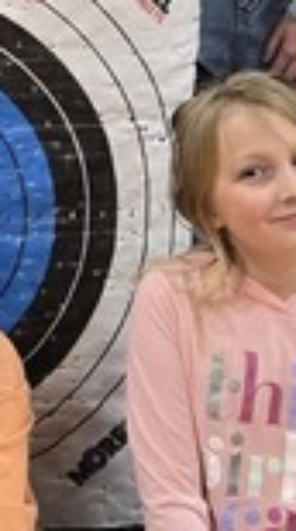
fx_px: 2343
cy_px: -34
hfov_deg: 7.1
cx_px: -210
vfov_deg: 12.7
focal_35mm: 167
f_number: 1.8
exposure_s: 1/120
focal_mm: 5.4
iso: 250
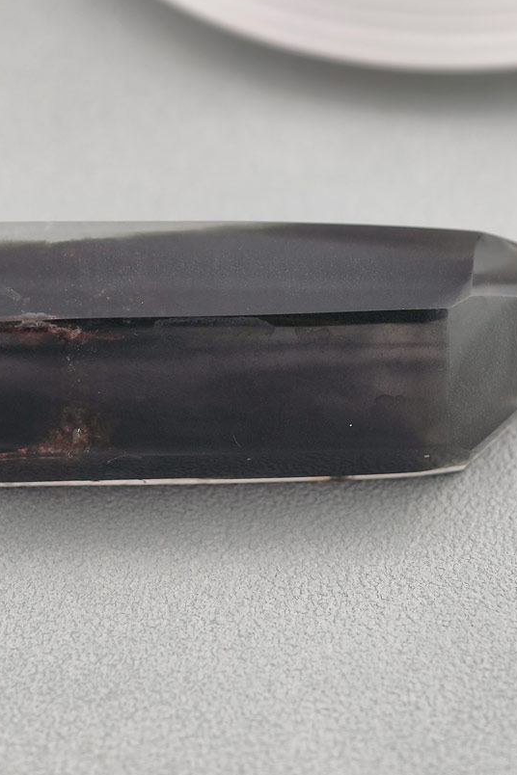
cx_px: 193
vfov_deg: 16.1
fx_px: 2736
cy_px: 227
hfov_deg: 10.8
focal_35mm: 127
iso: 125
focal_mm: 22.48
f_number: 2.67
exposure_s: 1/160
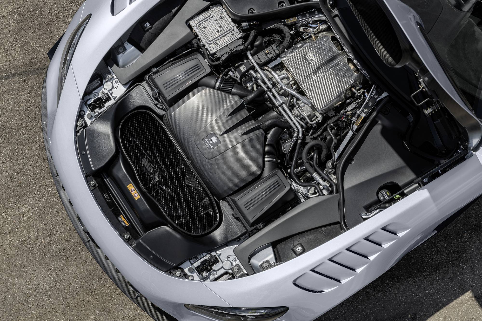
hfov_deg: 28.8
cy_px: 160
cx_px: 241
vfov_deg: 19.5
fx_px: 937
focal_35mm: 70
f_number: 11
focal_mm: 70
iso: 100
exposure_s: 1/320
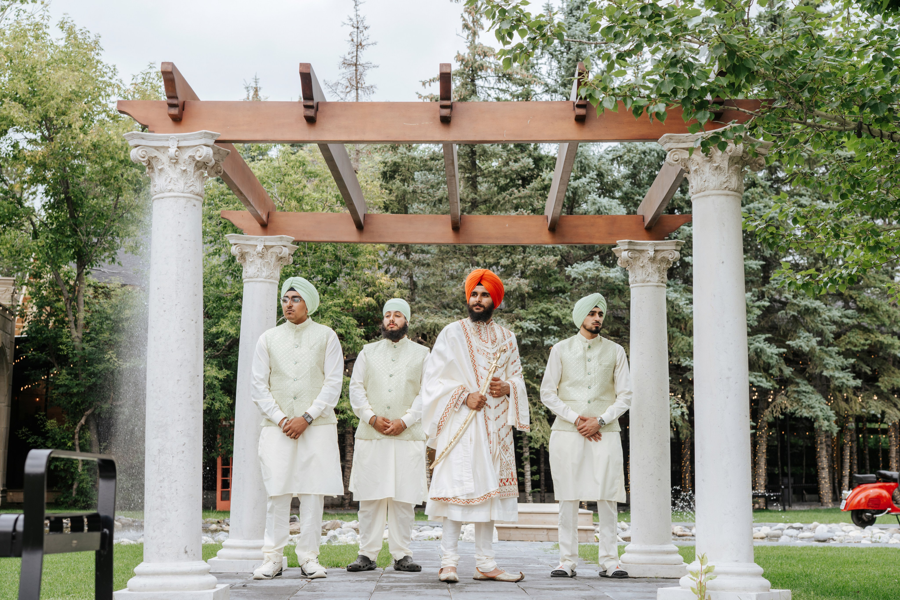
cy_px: 300
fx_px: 1250
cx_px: 450
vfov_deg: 27.0
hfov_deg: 39.6
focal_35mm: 50
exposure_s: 1/400
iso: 160
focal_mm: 50
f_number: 4.5
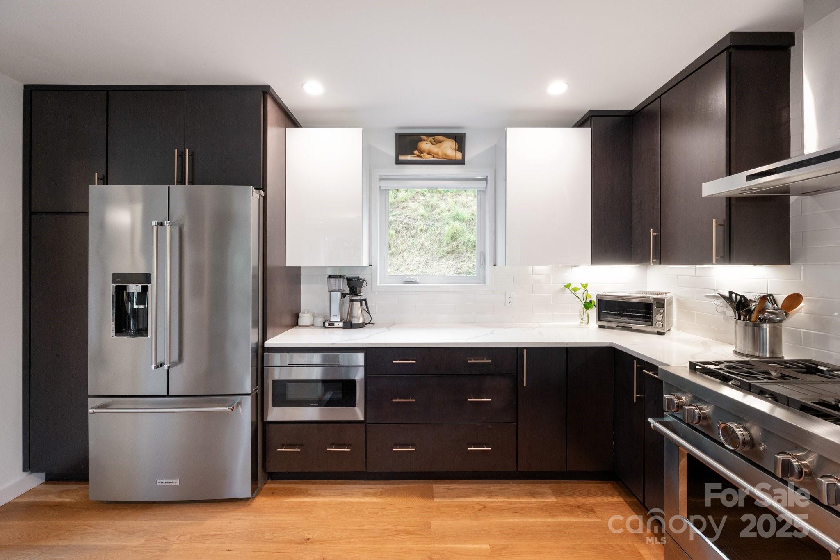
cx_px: 420
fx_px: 327
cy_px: 280
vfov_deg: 81.2
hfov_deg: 104.3
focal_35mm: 14
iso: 1600
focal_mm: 14
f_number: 8
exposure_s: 1/250
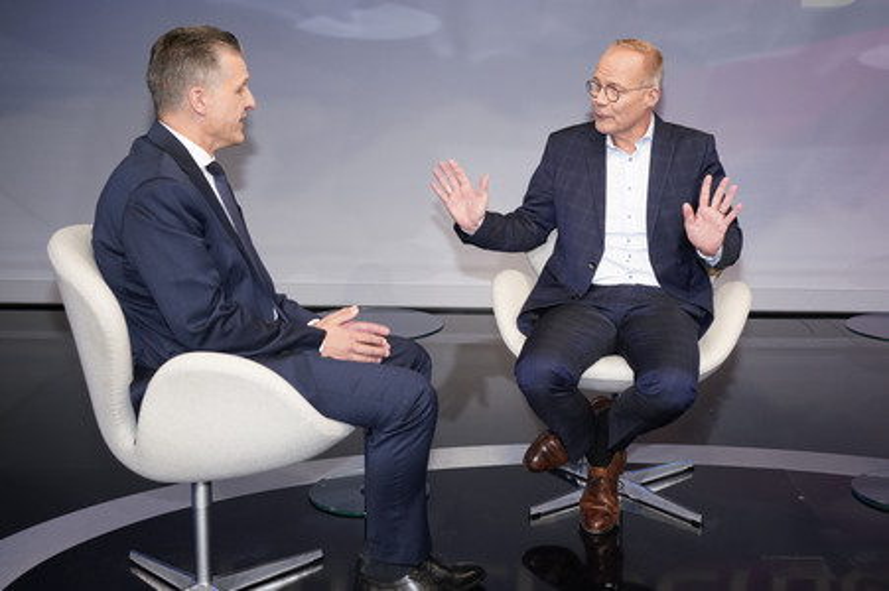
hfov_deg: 53.2
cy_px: 296
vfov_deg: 36.8
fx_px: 888
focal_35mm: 36
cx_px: 444
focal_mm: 36
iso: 2000
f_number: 5.6
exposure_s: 1/125
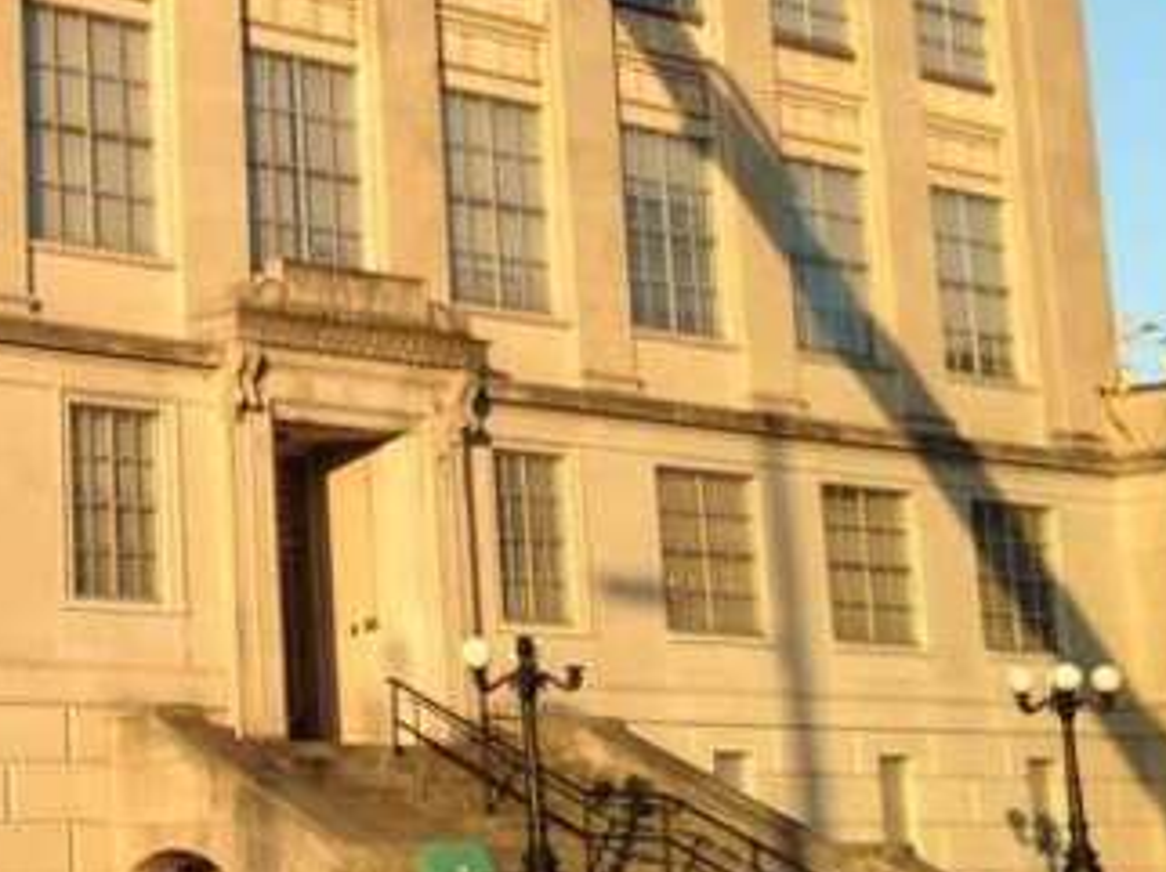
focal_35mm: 82
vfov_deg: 18.0
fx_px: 2760
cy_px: 355
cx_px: -116
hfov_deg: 22.5
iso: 50
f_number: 2.4
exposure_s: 1/570
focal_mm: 4.12
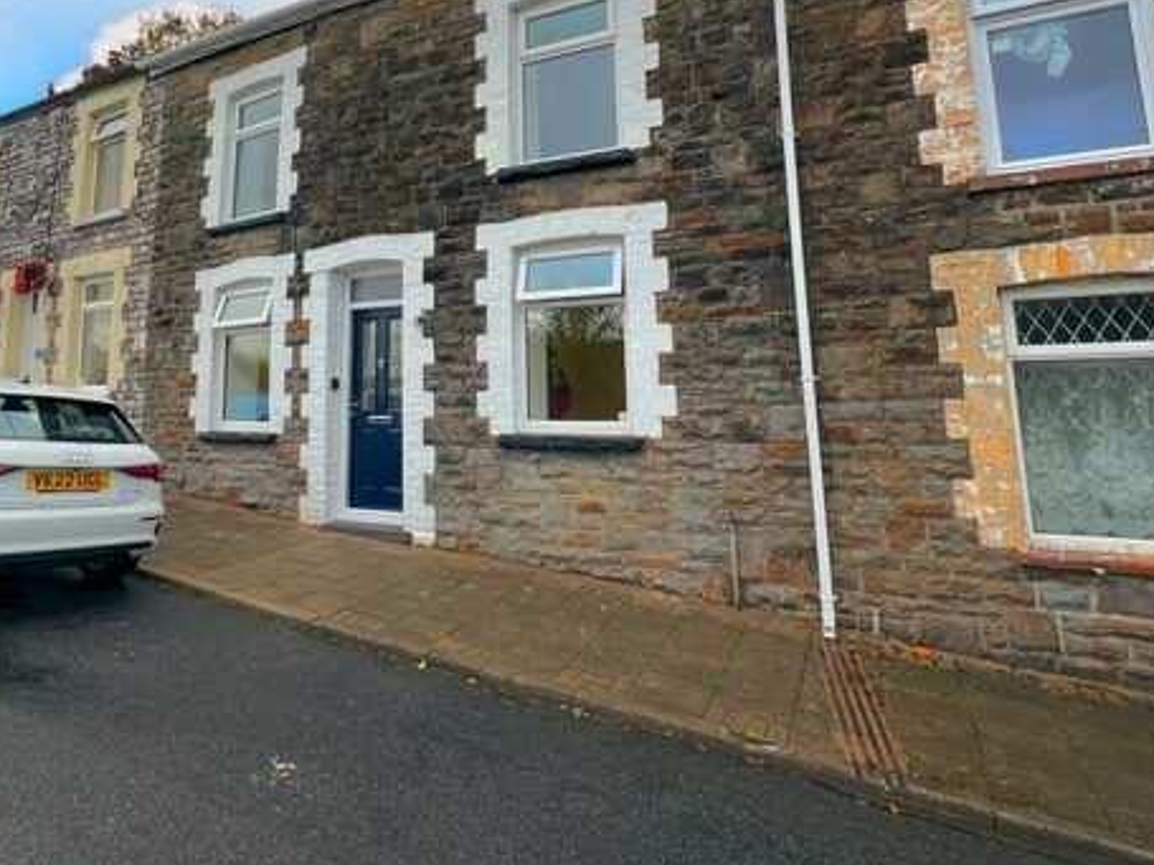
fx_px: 667
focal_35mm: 20
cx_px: 495
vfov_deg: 64.1
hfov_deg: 81.3
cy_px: 283
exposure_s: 1/189
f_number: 1.8
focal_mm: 1.57
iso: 32
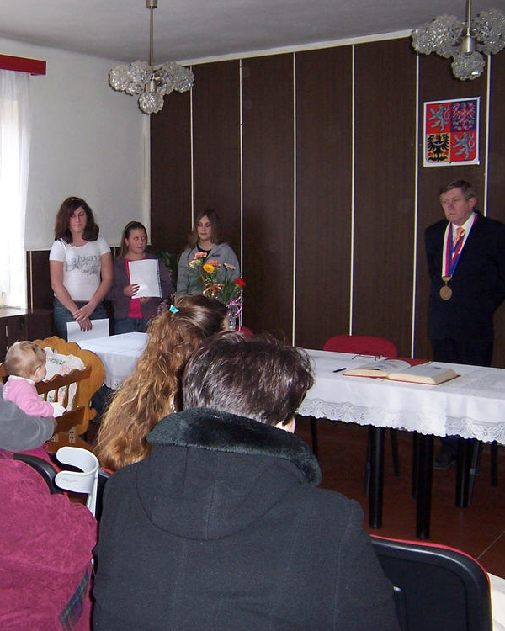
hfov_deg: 33.2
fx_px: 822
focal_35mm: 44
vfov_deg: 42.0
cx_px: 103
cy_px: 318
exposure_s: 1/60
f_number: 2.8
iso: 140
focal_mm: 5.5
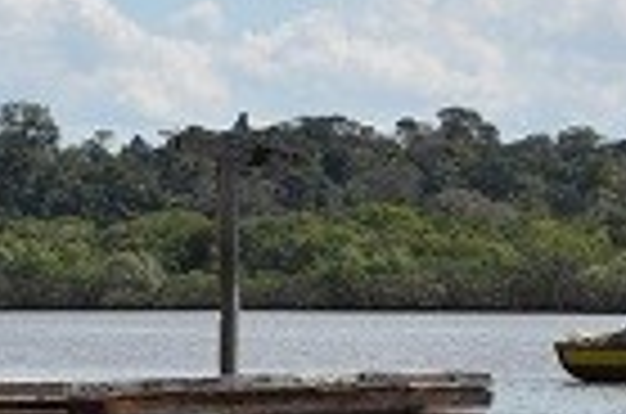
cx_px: 135
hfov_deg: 8.3
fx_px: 4285
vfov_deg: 5.5
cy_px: -79
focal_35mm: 247
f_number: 11
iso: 400
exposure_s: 1/500
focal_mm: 48
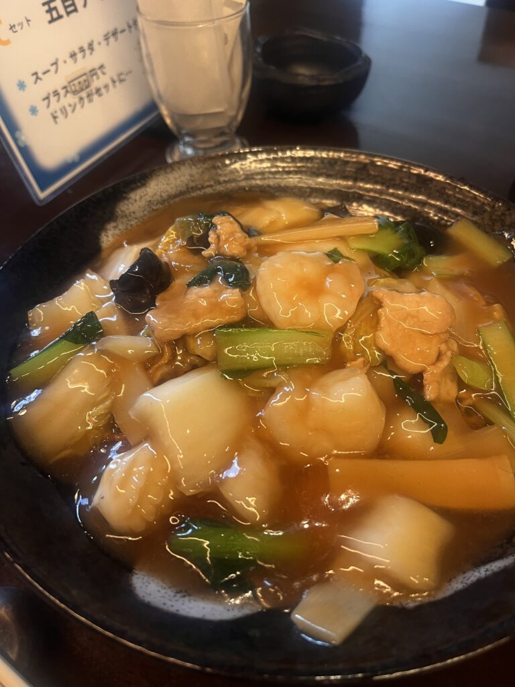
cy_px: 344
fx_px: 516
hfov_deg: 53.1
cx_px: 258
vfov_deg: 67.3
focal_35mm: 26
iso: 100
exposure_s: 1/50
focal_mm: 5.1
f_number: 1.6
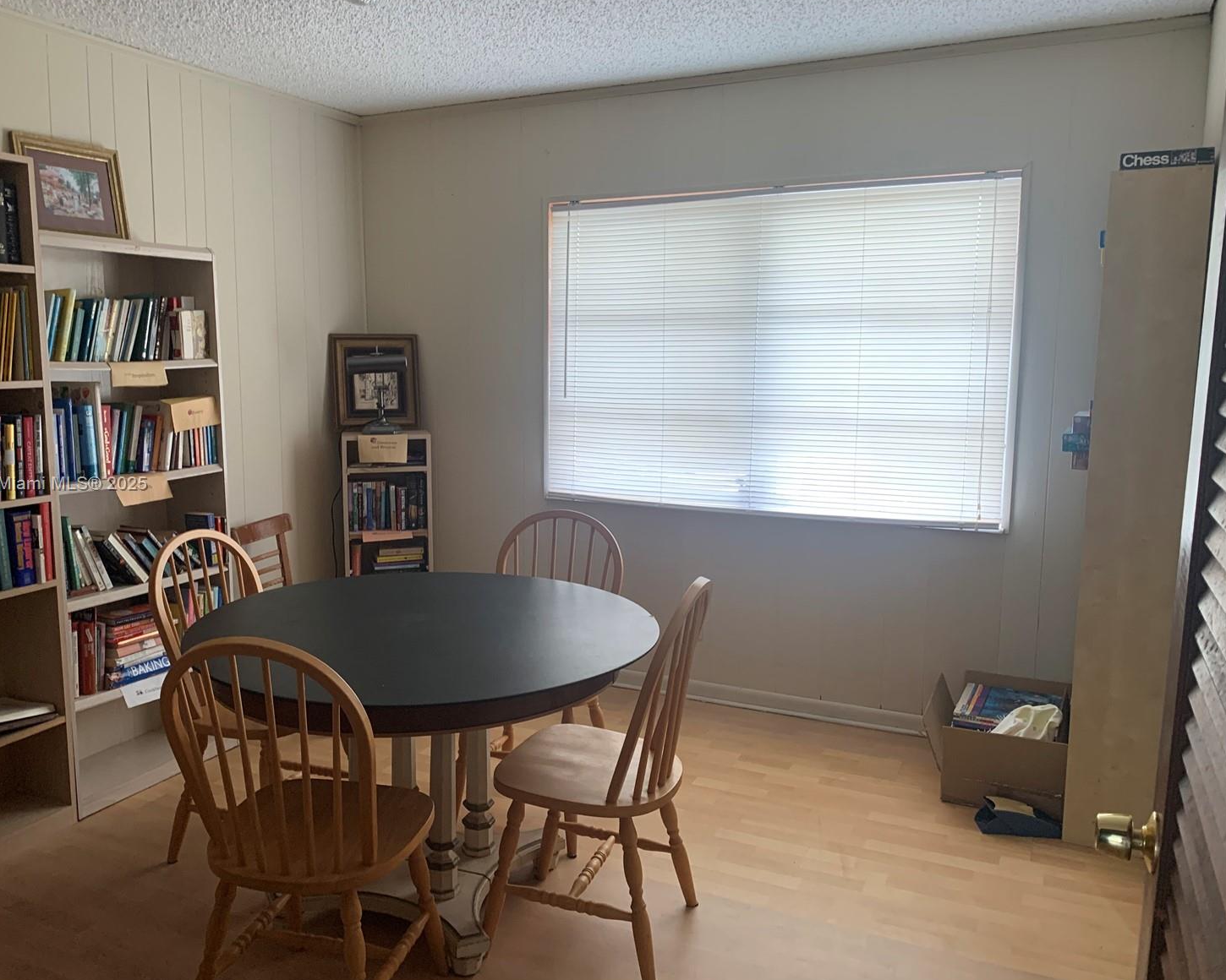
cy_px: 485
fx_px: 1016
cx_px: 553
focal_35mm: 28
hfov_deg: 62.1
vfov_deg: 51.5
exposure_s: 1/62
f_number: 1.8
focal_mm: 4.25
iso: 100
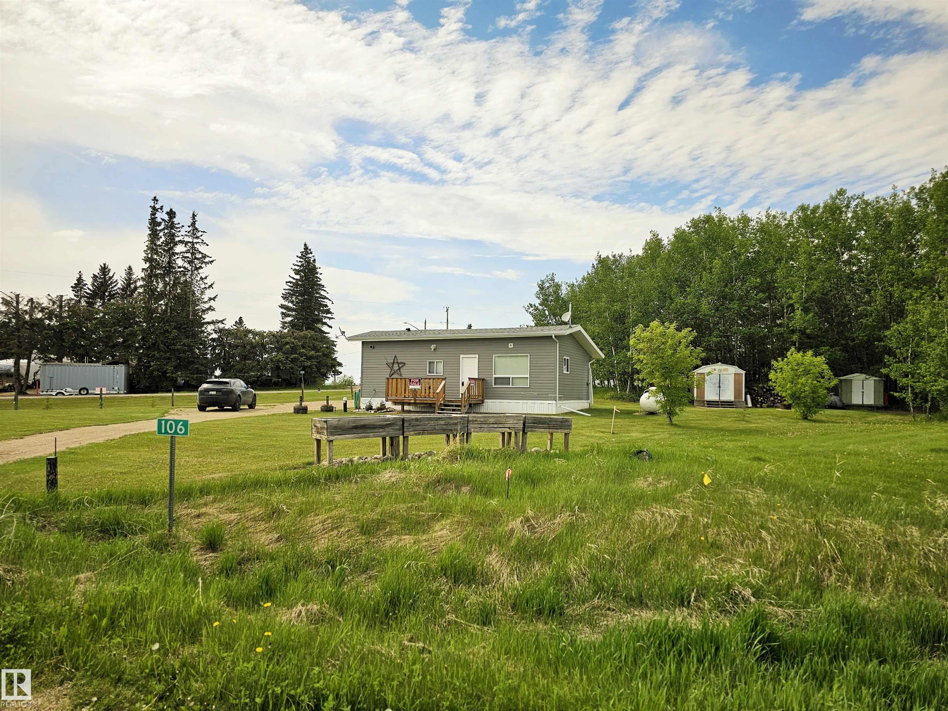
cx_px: 474
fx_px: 630
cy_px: 356
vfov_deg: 58.9
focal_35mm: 23
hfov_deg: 73.9
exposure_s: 1/1737
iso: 12
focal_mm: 6.3
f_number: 1.7
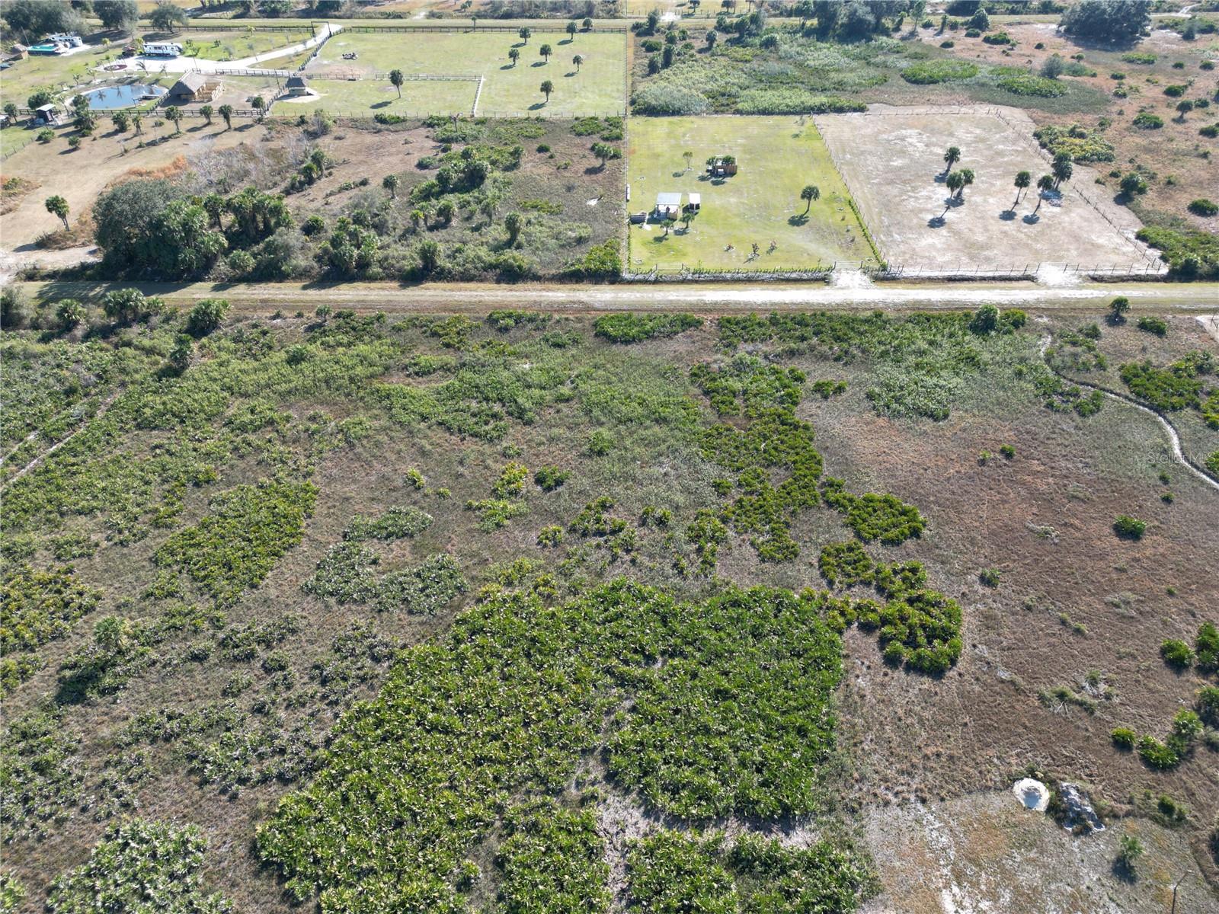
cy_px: 457
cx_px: 610
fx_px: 845
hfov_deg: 71.6
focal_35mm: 24
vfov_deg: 56.8
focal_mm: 6.72
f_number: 1.7
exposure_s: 1/800
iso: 110
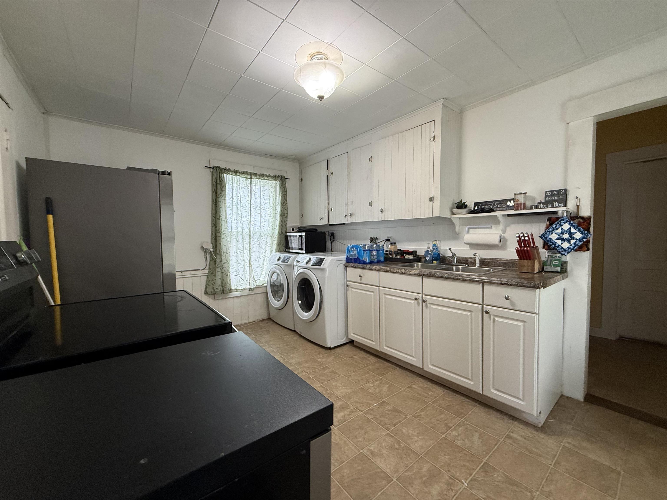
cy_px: 250
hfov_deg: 102.1
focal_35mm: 14
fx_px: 270
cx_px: 334
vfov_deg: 85.7
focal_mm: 2.22
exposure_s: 1/60
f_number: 2.2
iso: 250
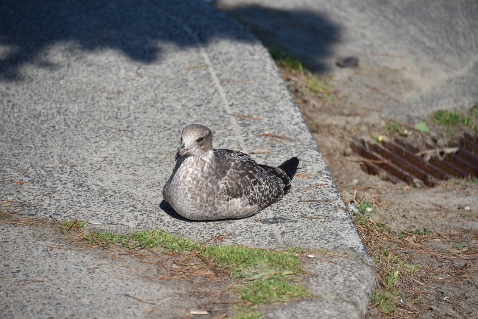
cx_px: 239
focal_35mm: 300
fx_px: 3984
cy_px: 160
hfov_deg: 6.9
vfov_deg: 4.6
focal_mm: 300
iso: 100
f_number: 7.1
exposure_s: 1/640
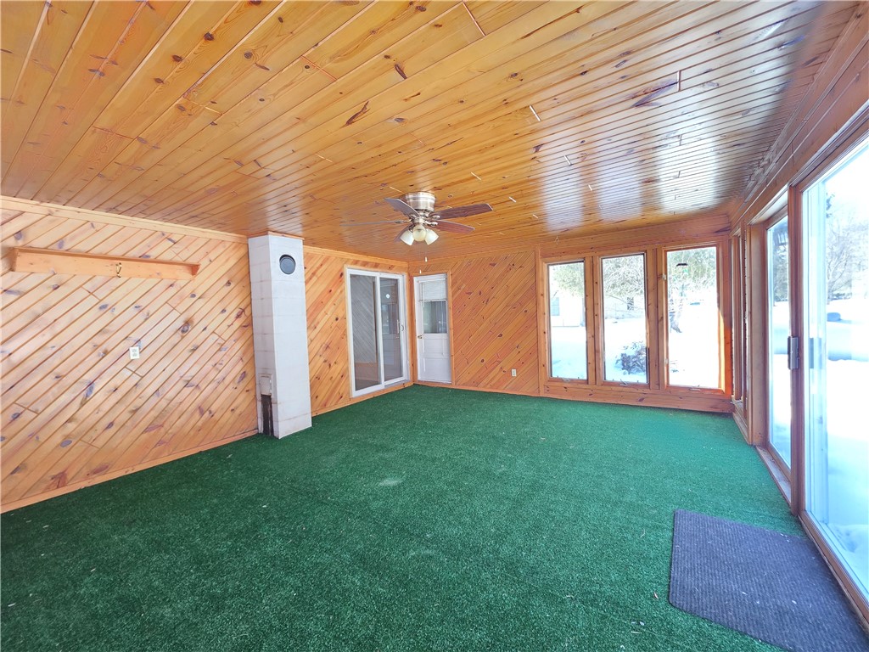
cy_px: 326
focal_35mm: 13
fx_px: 326
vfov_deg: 89.9
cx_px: 434
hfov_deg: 106.2
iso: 250
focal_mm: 2.2
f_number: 1.9
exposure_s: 1/120
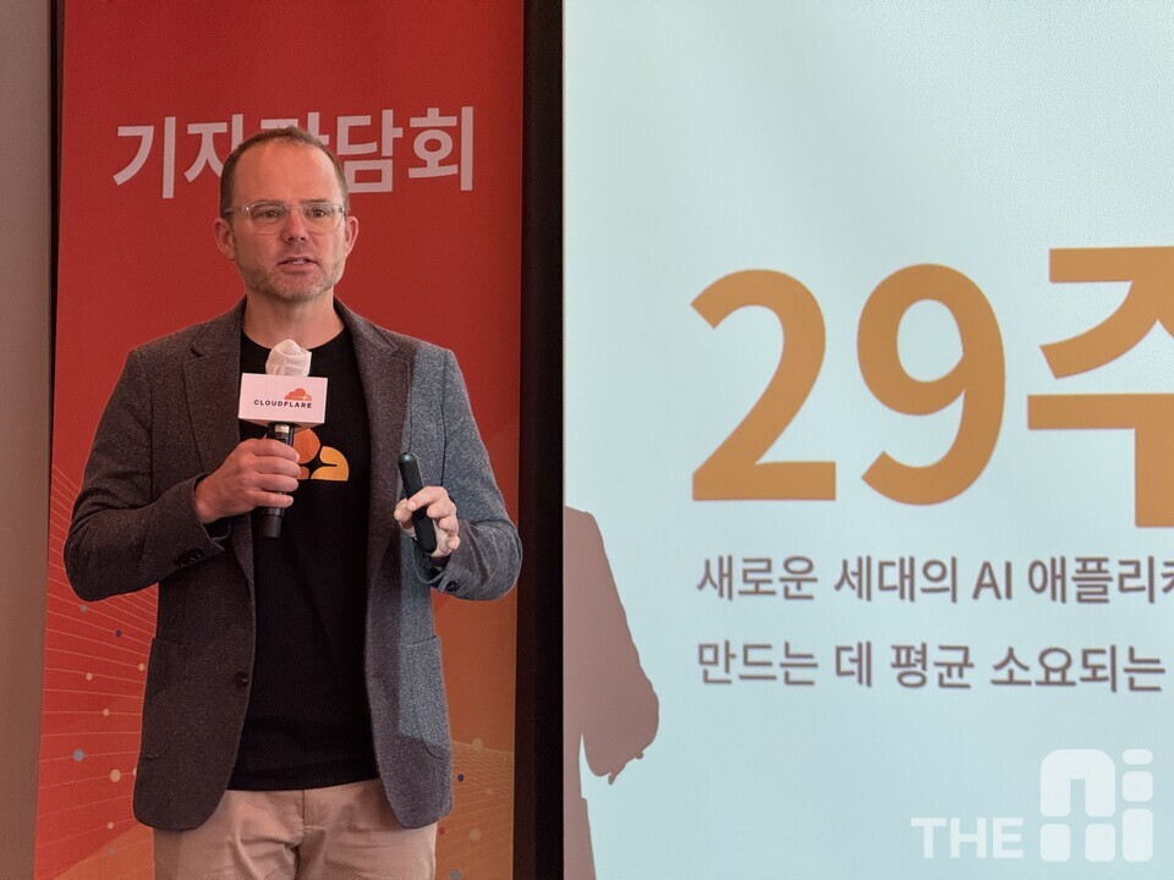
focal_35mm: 120
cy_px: 440
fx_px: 4070
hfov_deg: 16.4
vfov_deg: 12.3
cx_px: 587
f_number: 2.8
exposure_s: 1/80
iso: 250
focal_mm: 15.66
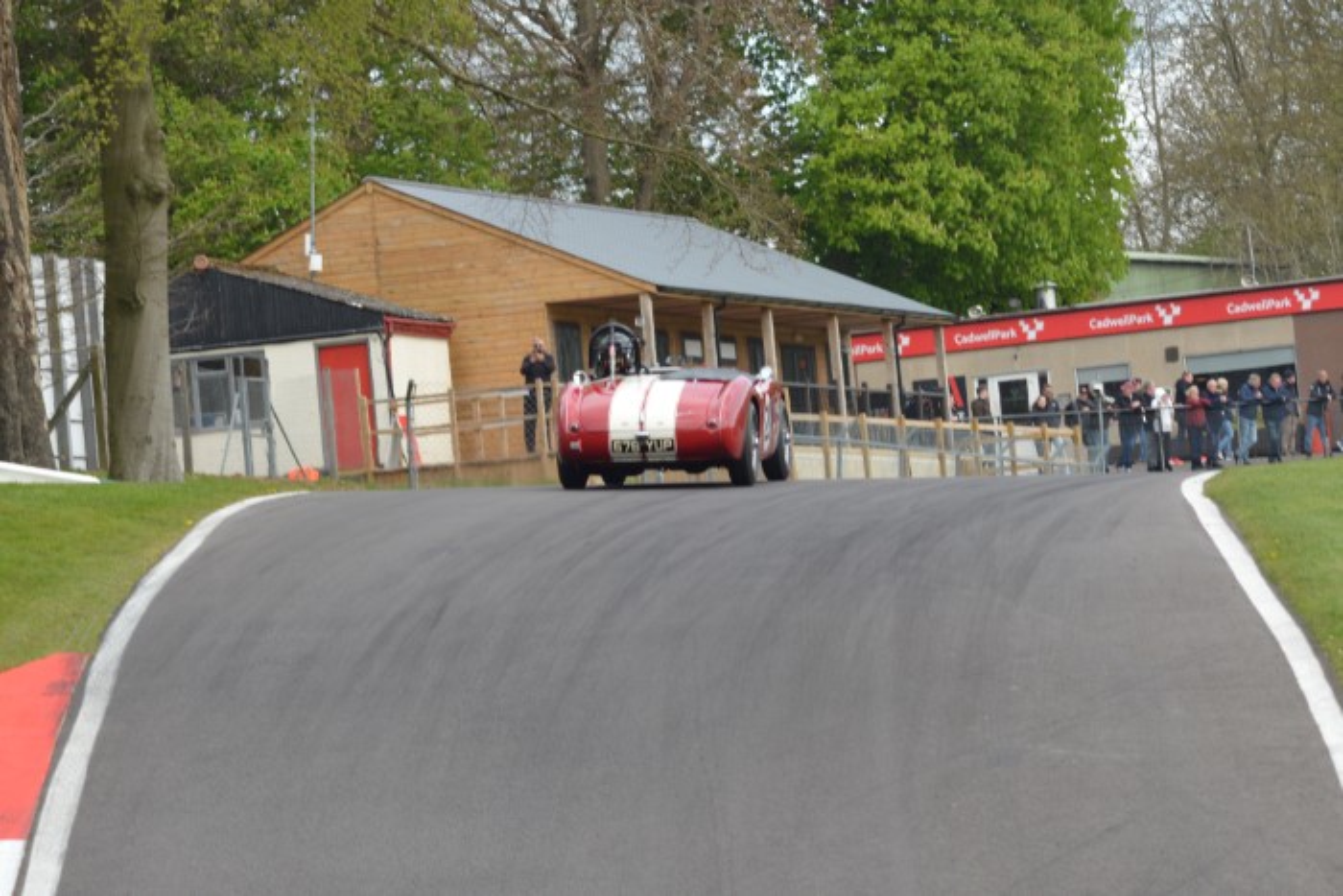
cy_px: 448
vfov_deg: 6.8
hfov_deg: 10.2
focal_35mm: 202
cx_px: 672
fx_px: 7555
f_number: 9
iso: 400
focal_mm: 135
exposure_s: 1/400
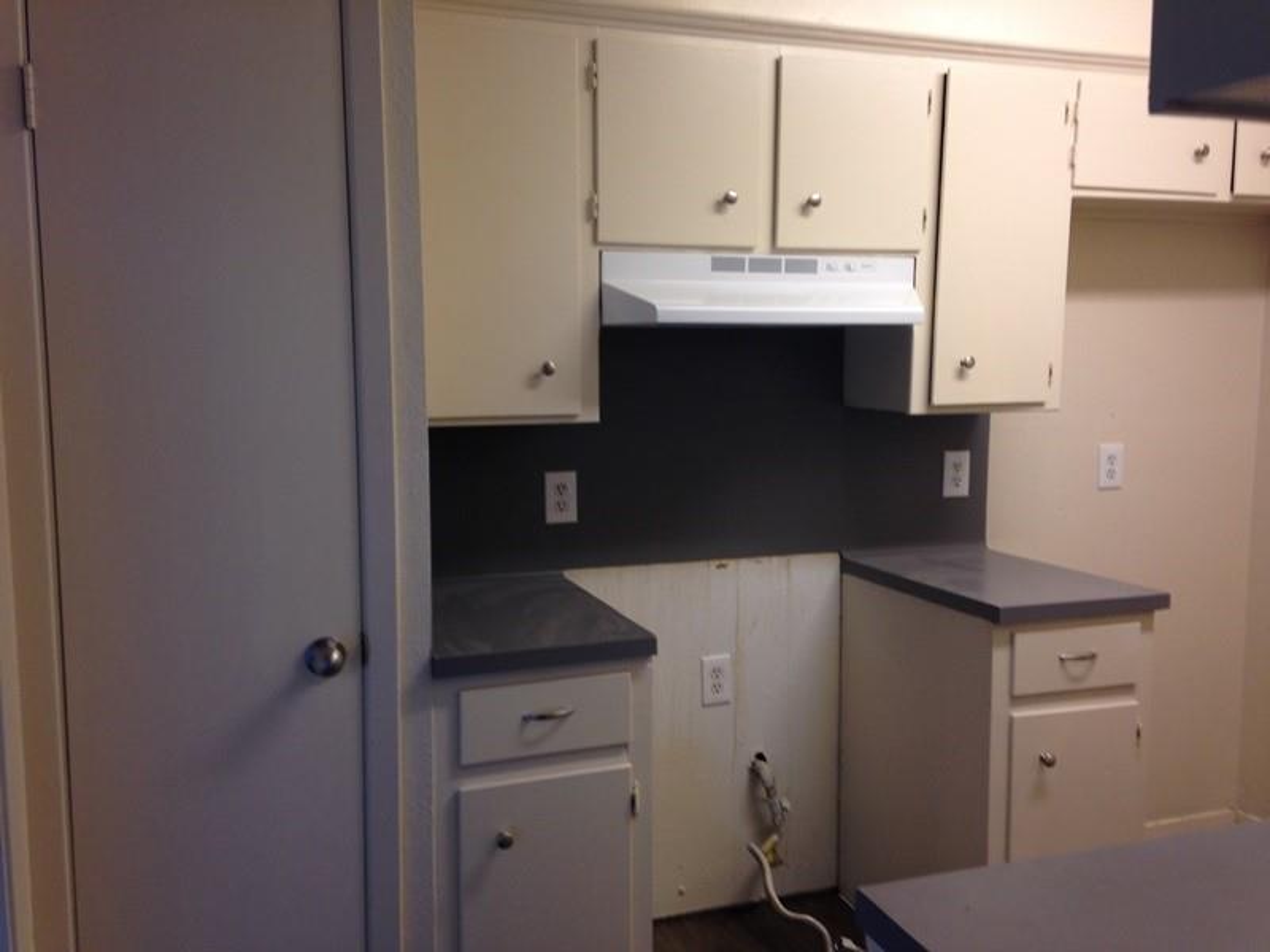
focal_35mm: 33
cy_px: 476
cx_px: 635
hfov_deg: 55.4
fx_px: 1211
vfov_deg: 42.9
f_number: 2.4
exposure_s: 1/20
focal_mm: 4.12
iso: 50
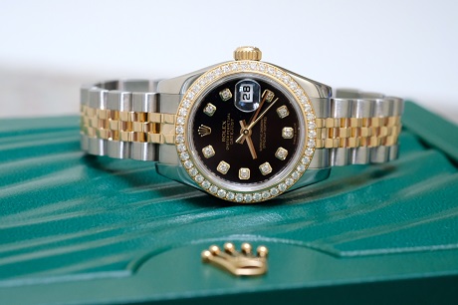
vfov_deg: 15.2
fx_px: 1144
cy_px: 152
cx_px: 229
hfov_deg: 22.6
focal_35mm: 90
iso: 5000
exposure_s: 1/60
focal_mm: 60
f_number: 8
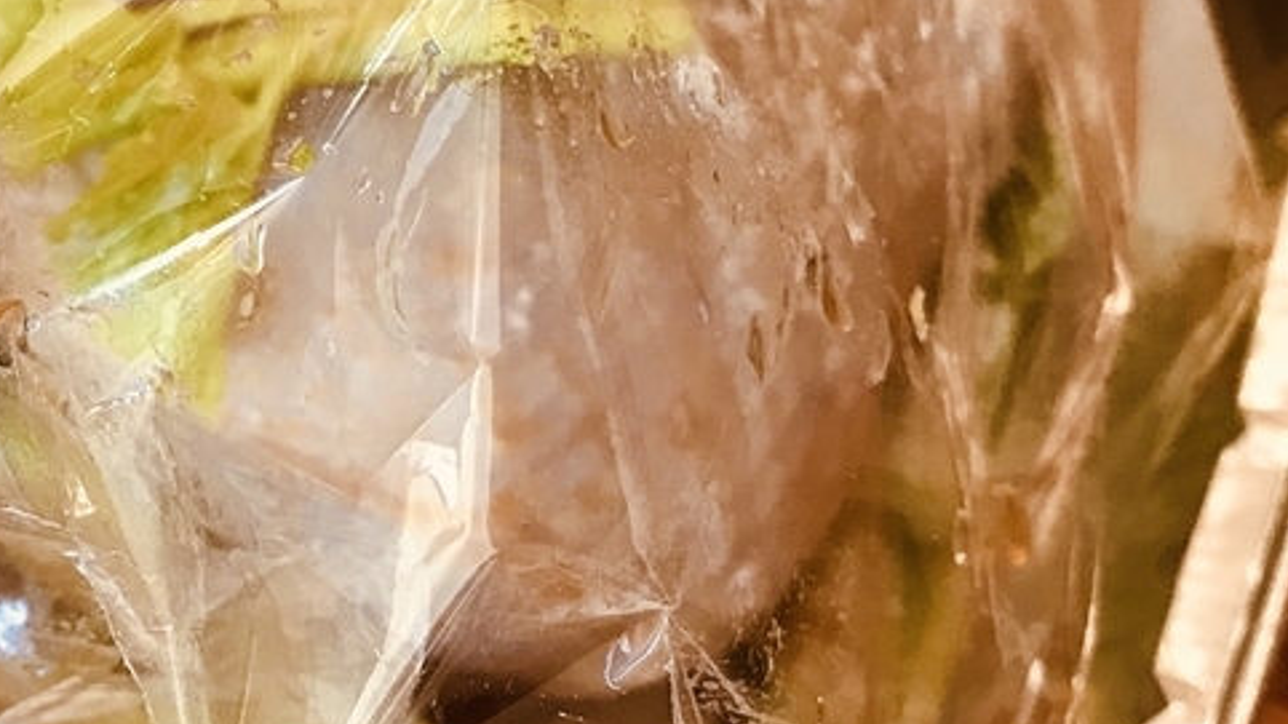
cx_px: -37
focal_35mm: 76
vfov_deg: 15.7
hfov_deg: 26.2
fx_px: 2595
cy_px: 59
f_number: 1.8
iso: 40
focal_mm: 3.99
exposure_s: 1/25
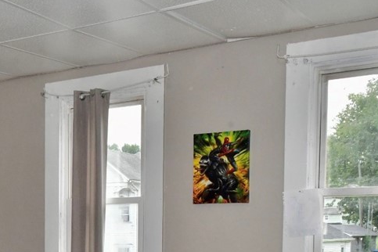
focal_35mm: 63
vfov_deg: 20.6
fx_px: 661
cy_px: 275
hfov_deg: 30.0
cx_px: 11
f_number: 14
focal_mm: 19
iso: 1600
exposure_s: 1/250
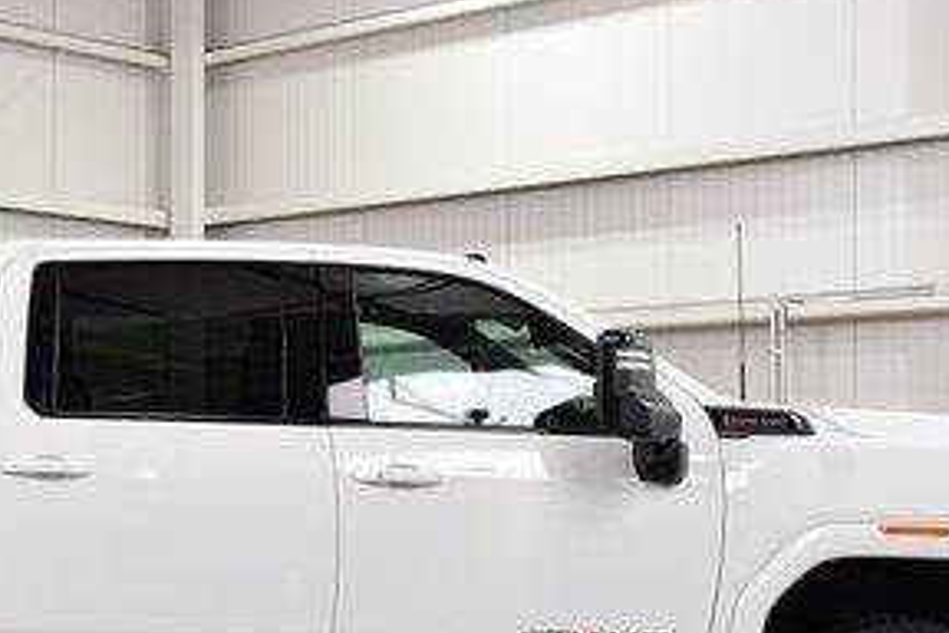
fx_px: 2109
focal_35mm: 80
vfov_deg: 16.9
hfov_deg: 24.9
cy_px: 523
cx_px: 175
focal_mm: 24
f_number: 8
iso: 1000
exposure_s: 1/60
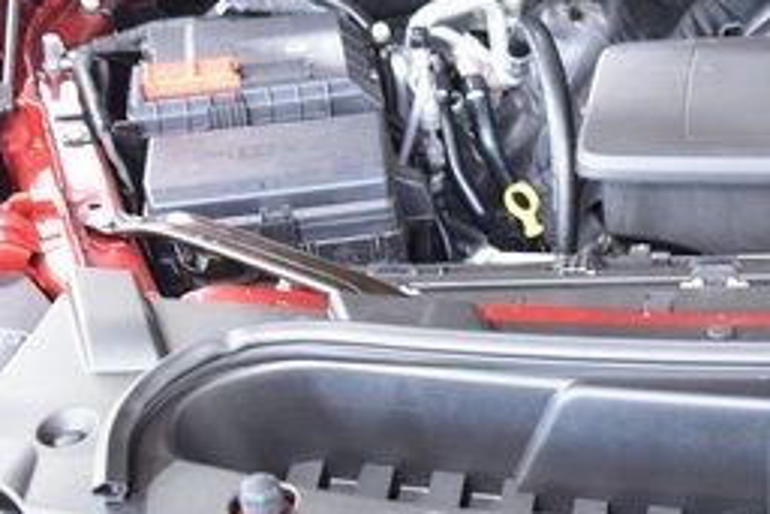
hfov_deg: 21.2
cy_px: 176
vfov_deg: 15.2
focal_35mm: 90
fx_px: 1926
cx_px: 890
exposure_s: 1/15
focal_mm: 24
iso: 1600
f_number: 2.8
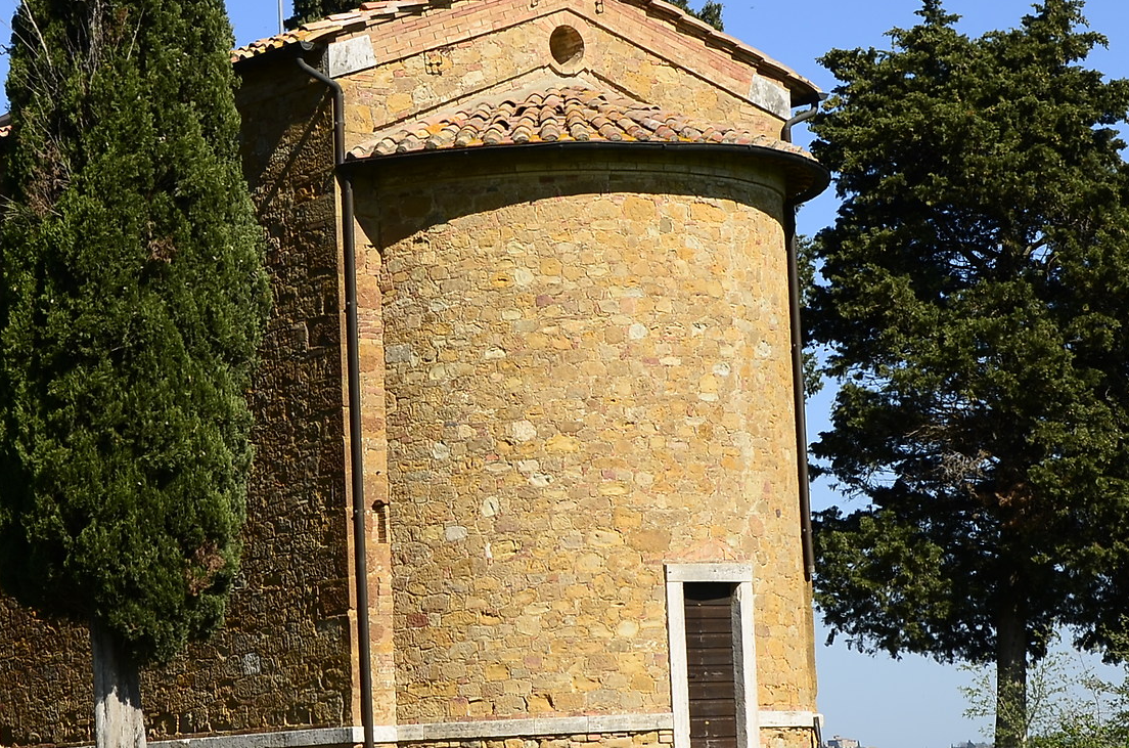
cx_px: 521
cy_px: 243
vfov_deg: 11.9
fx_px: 3570
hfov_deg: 18.0
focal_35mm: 114
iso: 100
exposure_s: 1/250
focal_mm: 35
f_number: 8
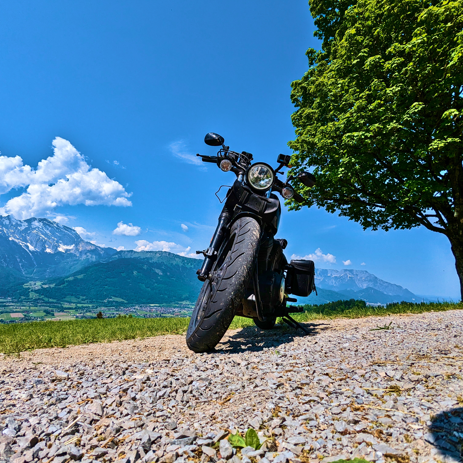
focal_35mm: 19
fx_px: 288
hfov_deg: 77.4
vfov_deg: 77.7
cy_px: 229
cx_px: 205
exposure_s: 1/2268
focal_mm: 2.35
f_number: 2.2
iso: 50
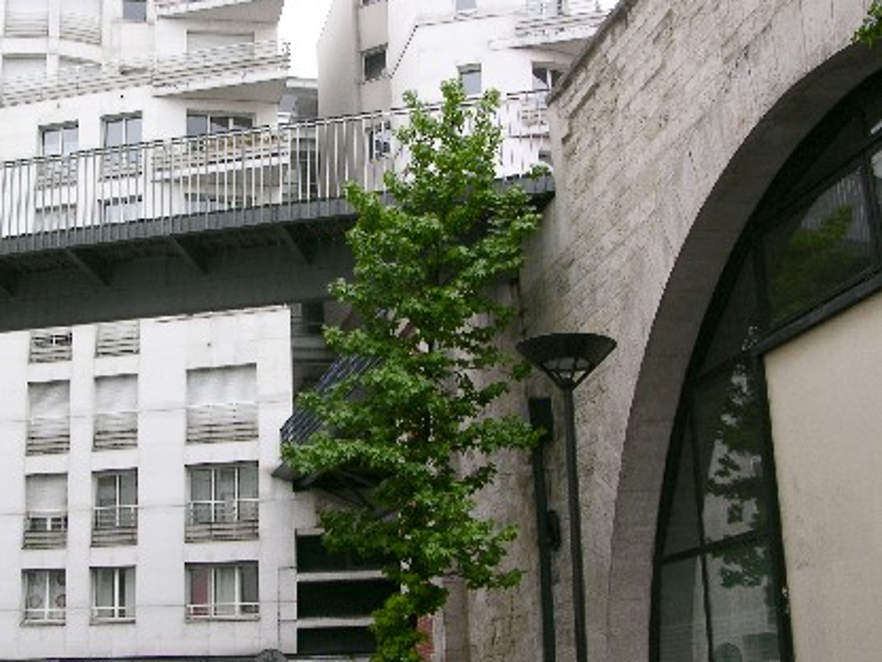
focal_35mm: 55
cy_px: 323
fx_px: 1401
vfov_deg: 26.6
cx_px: 262
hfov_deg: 34.5
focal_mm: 10
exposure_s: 1/104
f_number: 6.4
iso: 50
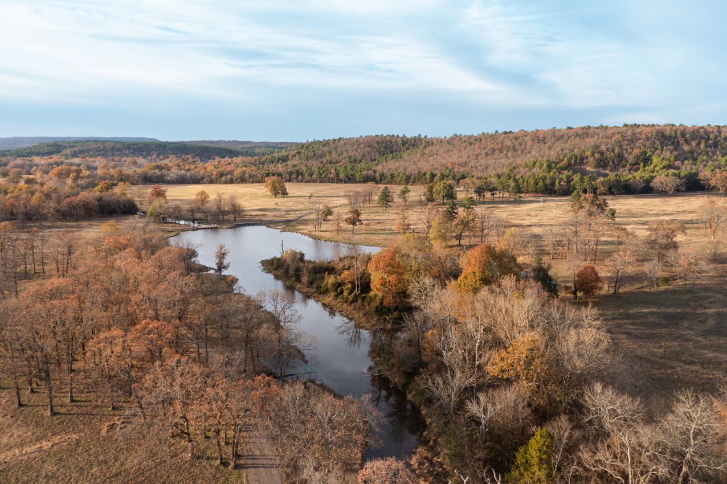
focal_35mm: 28
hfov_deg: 65.5
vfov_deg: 46.4
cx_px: 364
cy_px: 242
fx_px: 565
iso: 100
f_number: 3.5
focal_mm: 10.26
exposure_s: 1/200
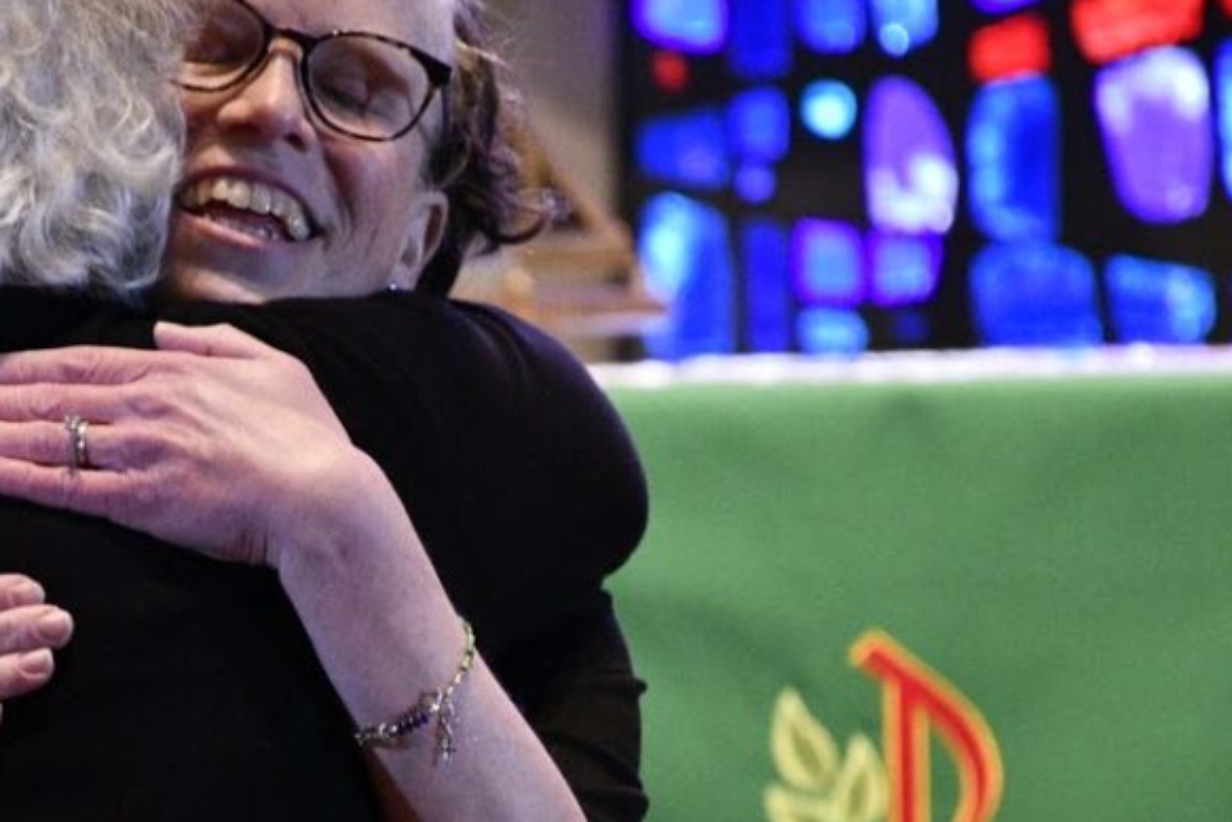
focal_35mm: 369
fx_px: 12630
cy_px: 580
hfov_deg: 5.6
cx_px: 300
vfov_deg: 3.7
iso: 8000
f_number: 5.6
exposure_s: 1/125
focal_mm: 140
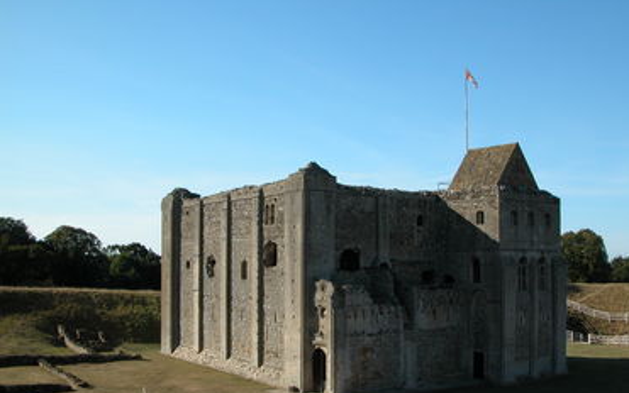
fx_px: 686
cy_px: 222
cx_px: 337
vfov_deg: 32.0
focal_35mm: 40
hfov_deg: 49.2
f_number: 6.3
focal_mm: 8.9
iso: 100
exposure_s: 1/316
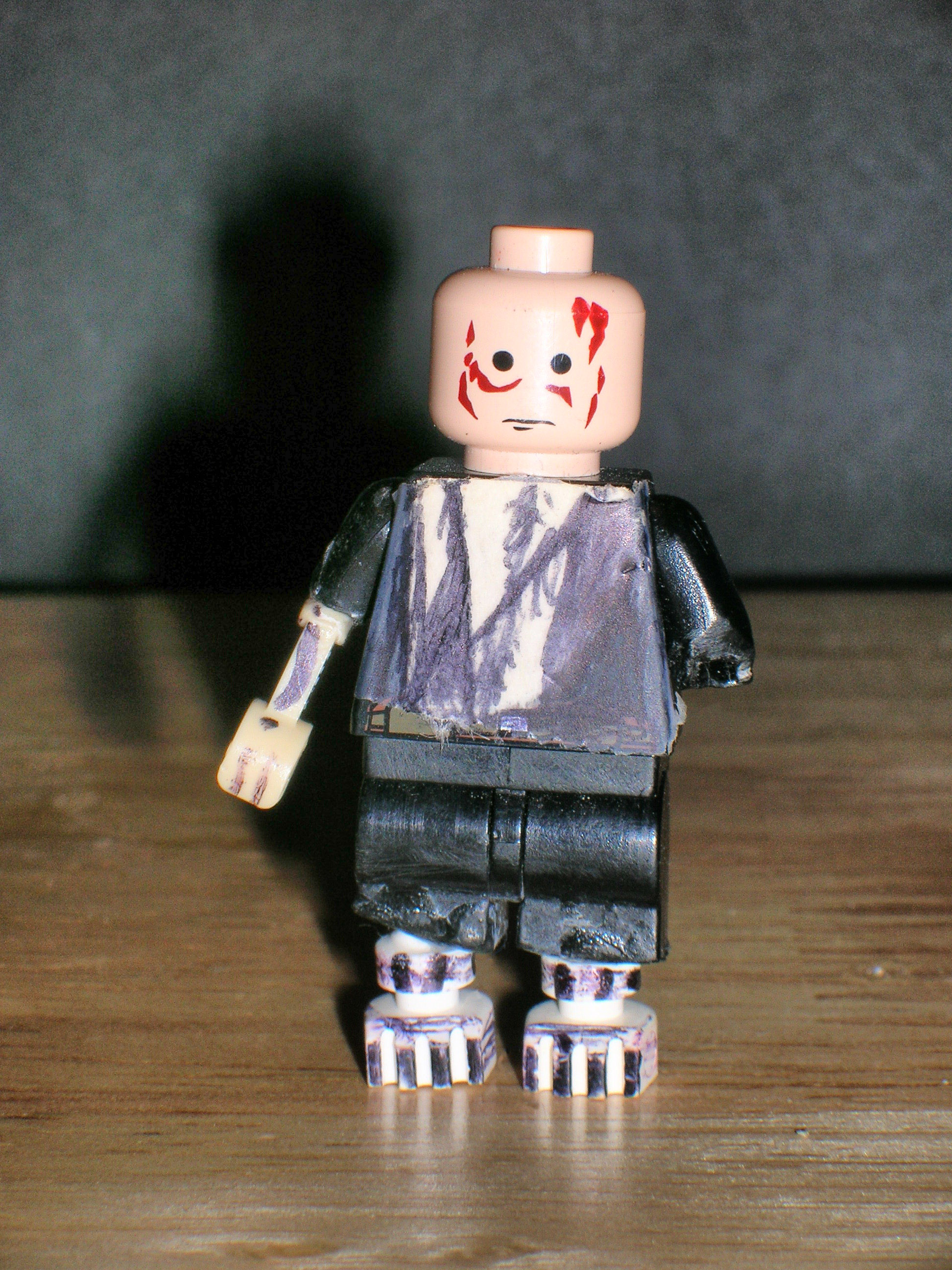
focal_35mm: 102
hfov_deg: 14.5
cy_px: 635
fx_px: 3740
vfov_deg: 19.3
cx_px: 476
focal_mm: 17.1
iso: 50
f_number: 8.2
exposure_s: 1/60.1
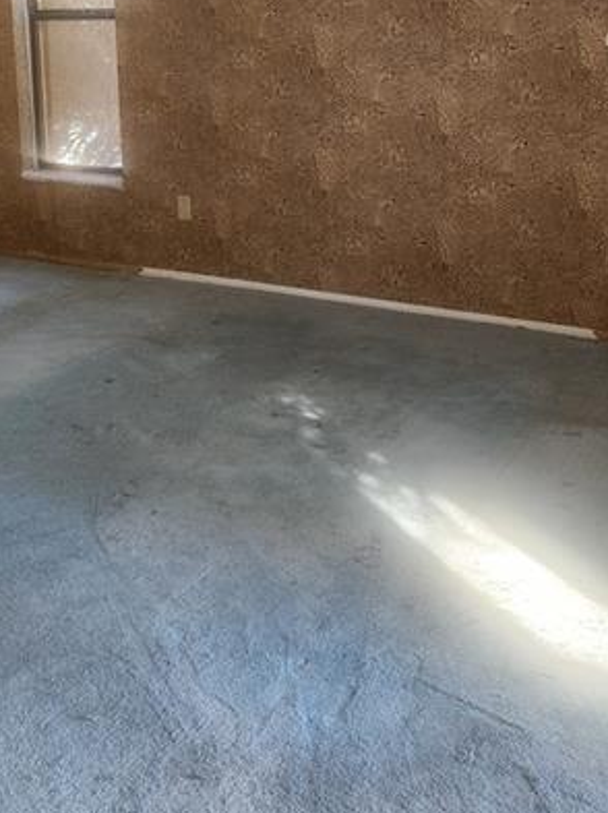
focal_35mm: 45
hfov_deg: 32.1
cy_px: 132
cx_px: 248
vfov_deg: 40.0
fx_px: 1056
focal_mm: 5.4
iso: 800
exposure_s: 1/120
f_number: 1.8
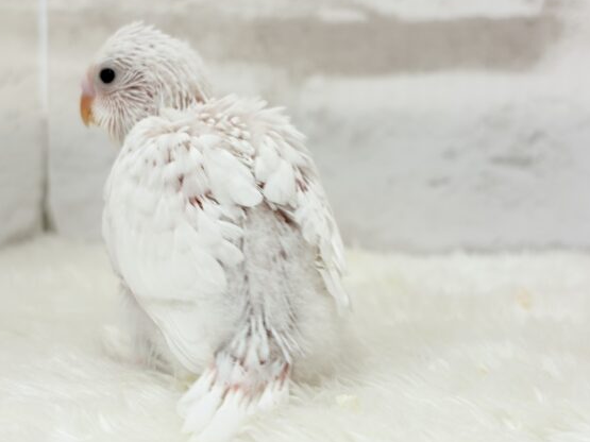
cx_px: 255
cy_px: 210
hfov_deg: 32.1
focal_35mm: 60
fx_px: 1022
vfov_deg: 24.4
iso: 32
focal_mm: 5.96
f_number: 1.6
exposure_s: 1/50
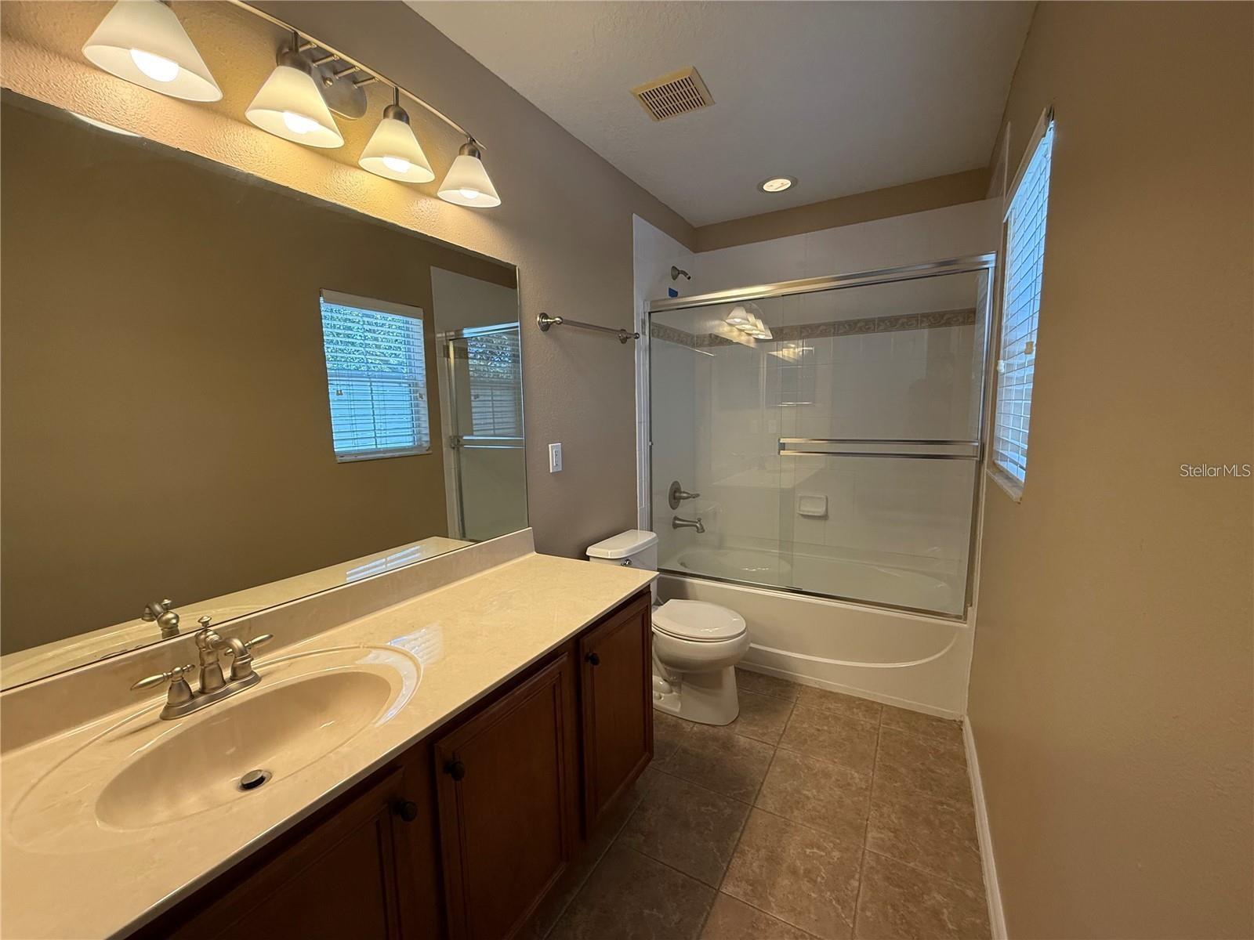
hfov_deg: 102.1
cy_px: 470
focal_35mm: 14
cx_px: 627
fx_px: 507
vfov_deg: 85.7
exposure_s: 1/120
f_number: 2.2
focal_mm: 2.22
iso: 125
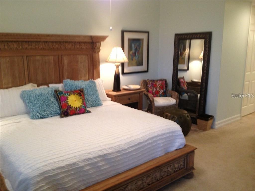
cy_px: 96
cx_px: 128
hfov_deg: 52.6
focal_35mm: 35
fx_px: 258
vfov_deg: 40.7
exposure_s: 1/20
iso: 160
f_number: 2.4
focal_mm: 4.28
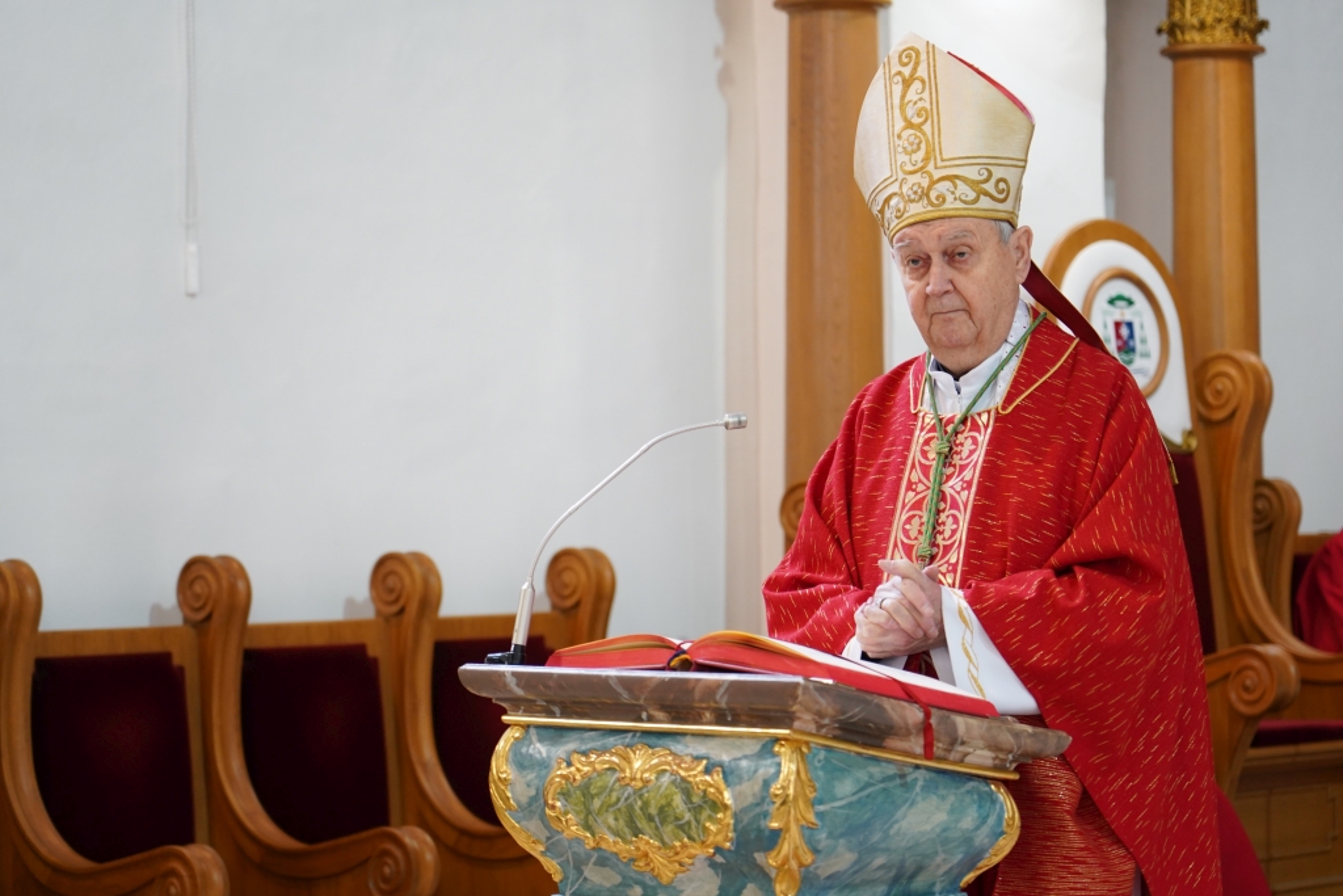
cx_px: 672
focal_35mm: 105
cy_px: 448
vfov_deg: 13.0
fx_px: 3917
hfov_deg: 19.5
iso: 2000
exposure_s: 1/100
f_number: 4
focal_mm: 105
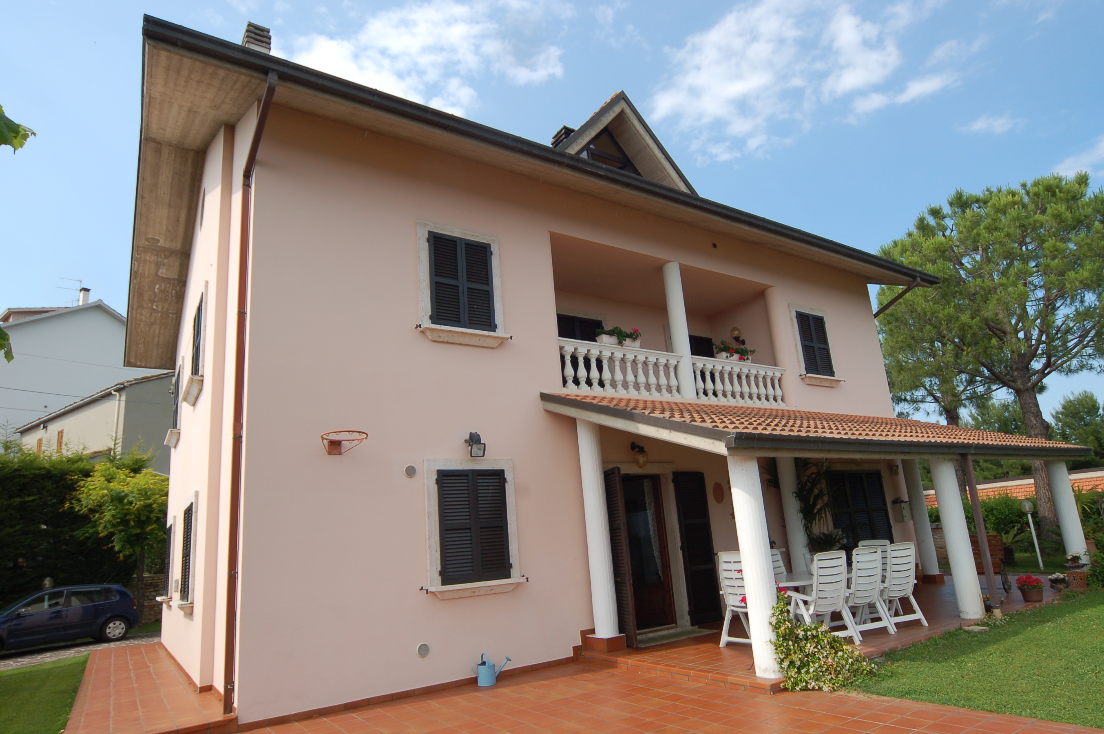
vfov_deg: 61.8
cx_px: 570
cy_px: 381
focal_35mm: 20
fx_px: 613
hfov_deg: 84.0
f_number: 8
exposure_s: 1/250
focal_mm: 12
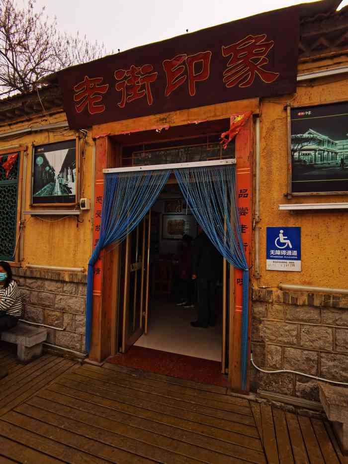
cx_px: 174
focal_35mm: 17
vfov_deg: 91.0
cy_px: 232
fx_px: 228
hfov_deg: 74.7
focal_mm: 2.26
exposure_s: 1/455
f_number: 2.2
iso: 50
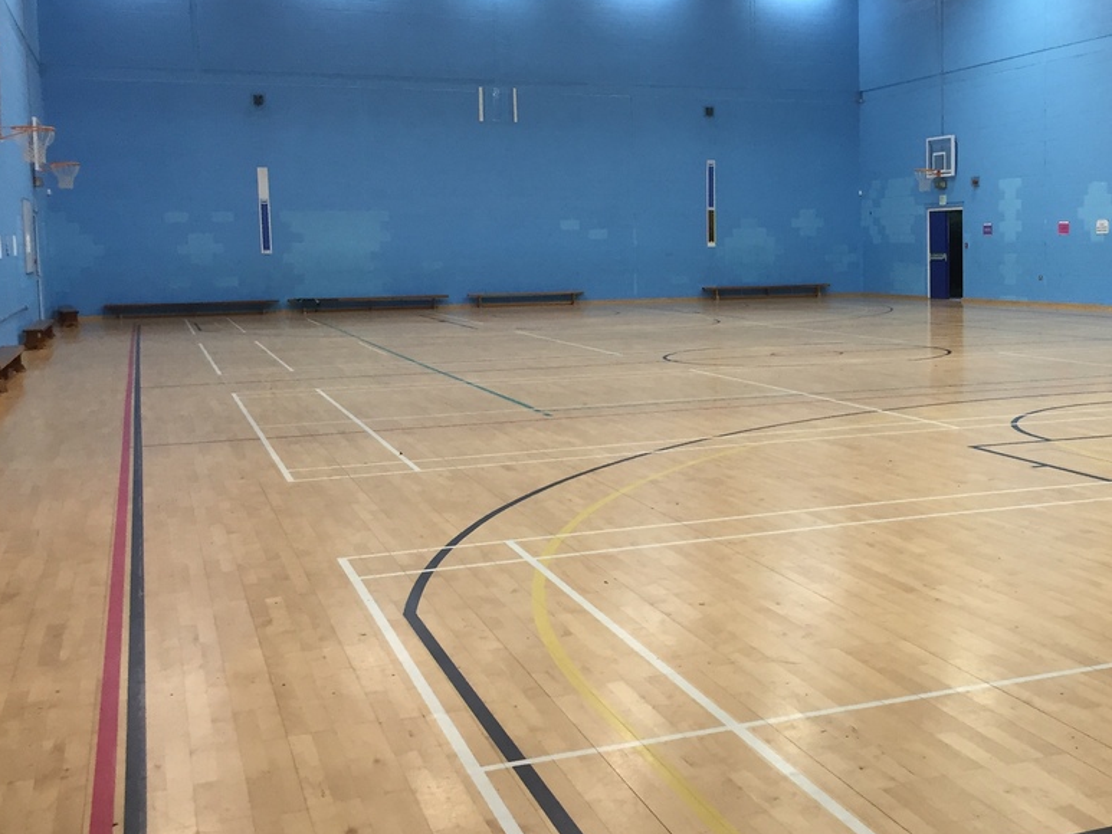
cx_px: 824
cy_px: 367
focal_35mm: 45
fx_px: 1446
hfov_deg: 40.9
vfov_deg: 32.2
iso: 50
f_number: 2.2
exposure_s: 1/33
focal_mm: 4.15
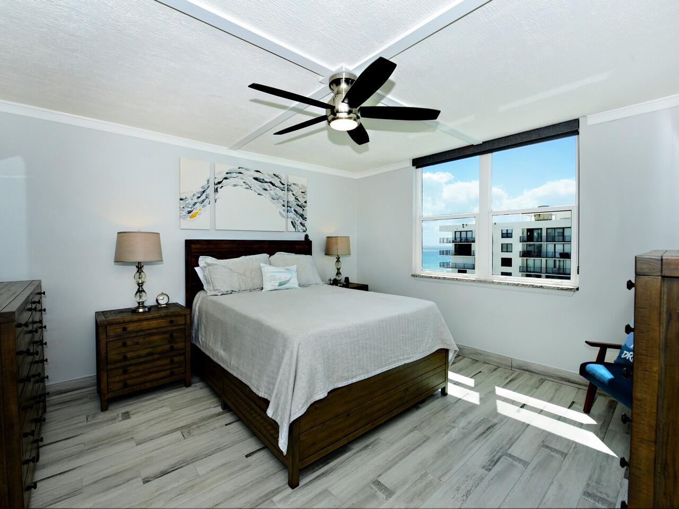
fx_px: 275
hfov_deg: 102.1
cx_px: 340
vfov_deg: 85.7
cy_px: 254
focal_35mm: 14
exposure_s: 1/250
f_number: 13
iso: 320
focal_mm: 14
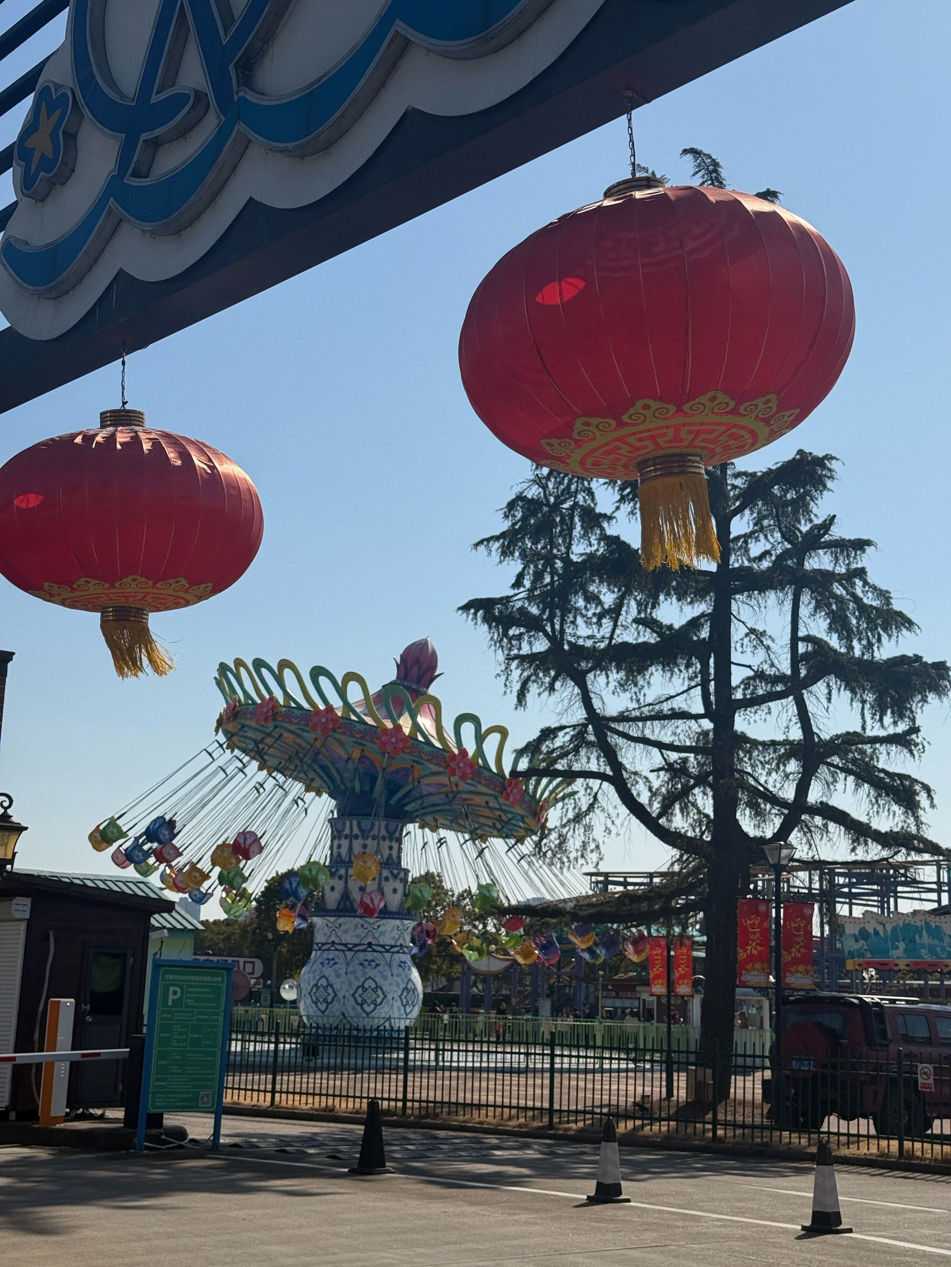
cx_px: 476
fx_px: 1758
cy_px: 634
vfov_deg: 39.7
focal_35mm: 48
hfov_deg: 30.3
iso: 64
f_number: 1.78
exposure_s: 1/11364
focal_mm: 6.76
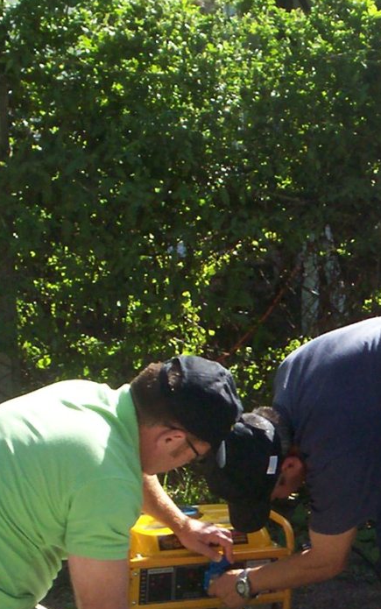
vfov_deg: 18.9
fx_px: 1826
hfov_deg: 11.8
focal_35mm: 110
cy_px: 397
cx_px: 407
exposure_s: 1/260
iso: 100
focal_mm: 5.9
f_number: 4.5
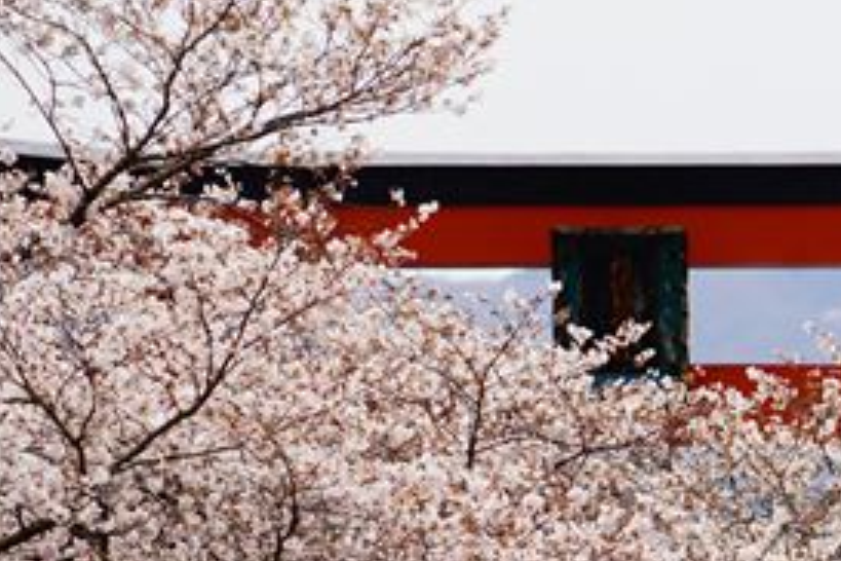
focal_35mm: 702
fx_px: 16398
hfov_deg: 2.9
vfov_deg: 2.0
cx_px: 684
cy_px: 664
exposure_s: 1/350
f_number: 6.7
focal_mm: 240
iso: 125
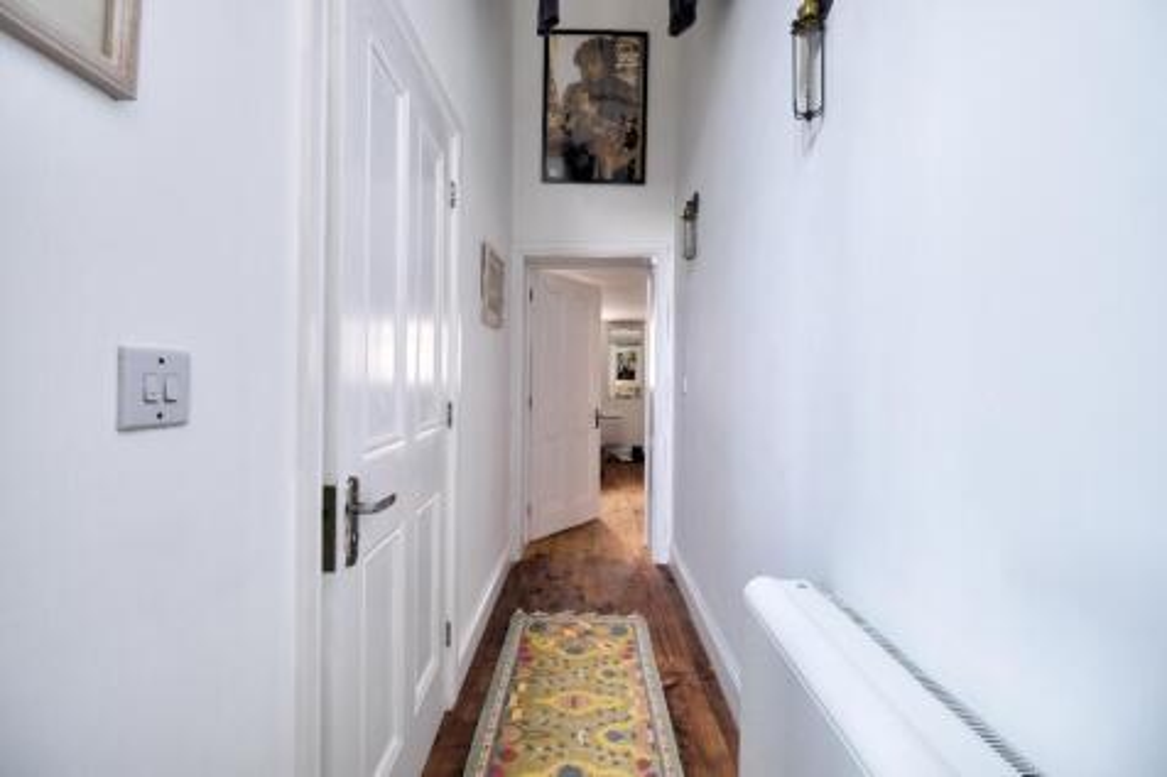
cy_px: 388
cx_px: 584
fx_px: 486
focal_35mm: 15
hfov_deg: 100.4
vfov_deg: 77.3
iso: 1600
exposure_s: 1/15
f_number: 4
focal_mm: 10
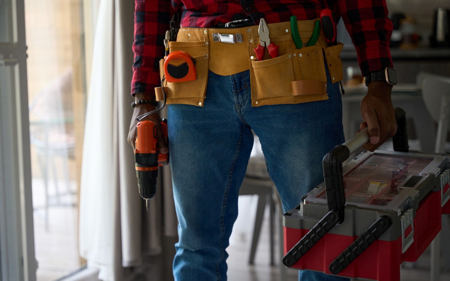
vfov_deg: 19.8
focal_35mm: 66
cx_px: 223
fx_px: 806
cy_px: 149
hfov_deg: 31.2
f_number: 2.8
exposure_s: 1/250
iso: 800
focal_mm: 63.7
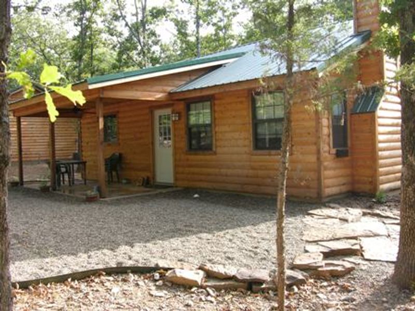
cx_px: 208
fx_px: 420
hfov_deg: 52.6
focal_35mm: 35
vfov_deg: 40.7
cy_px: 156
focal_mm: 8.9
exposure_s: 1/65.7
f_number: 4
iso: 50
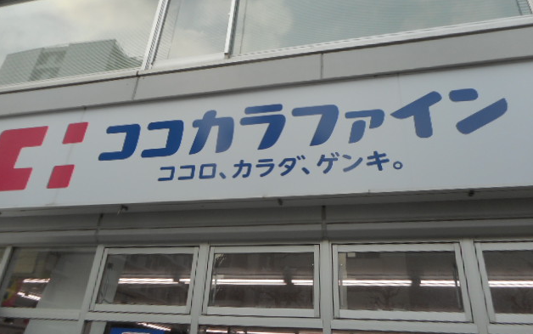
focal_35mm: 27
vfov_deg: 46.0
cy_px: 149
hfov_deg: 68.4
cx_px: 266
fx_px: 392
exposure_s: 1/200
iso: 80
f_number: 3.7
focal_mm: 4.5
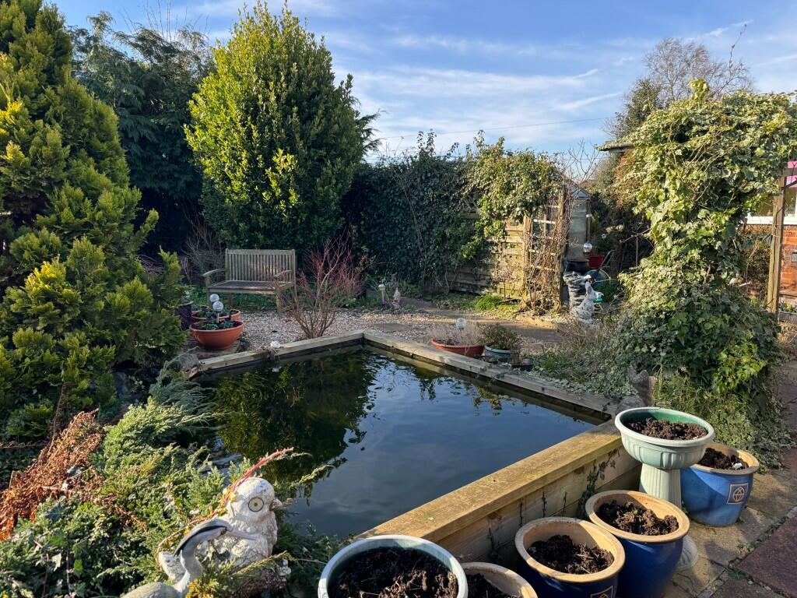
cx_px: 398
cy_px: 299
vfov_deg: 56.8
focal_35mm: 24
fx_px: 553
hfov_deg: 71.6
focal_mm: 6.76
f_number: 1.78
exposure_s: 1/658
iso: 80
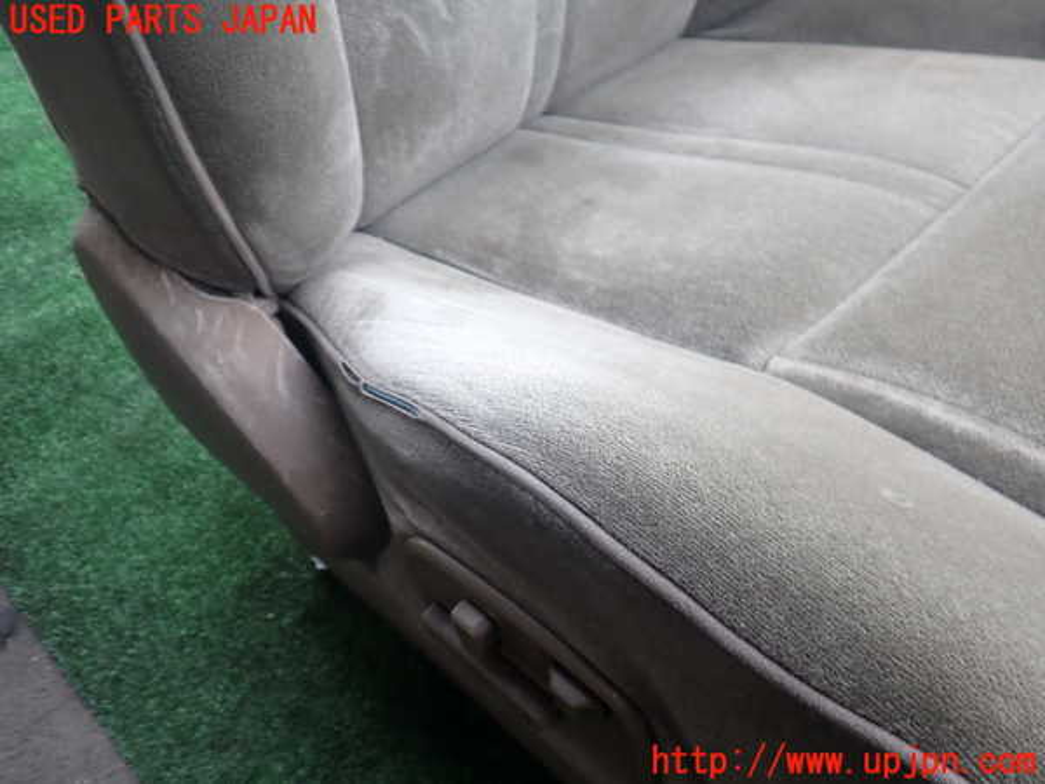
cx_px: 522
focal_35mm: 30
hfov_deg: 60.0
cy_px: 392
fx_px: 906
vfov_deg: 46.8
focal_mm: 5.4
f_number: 2.3
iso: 100
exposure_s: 1/200
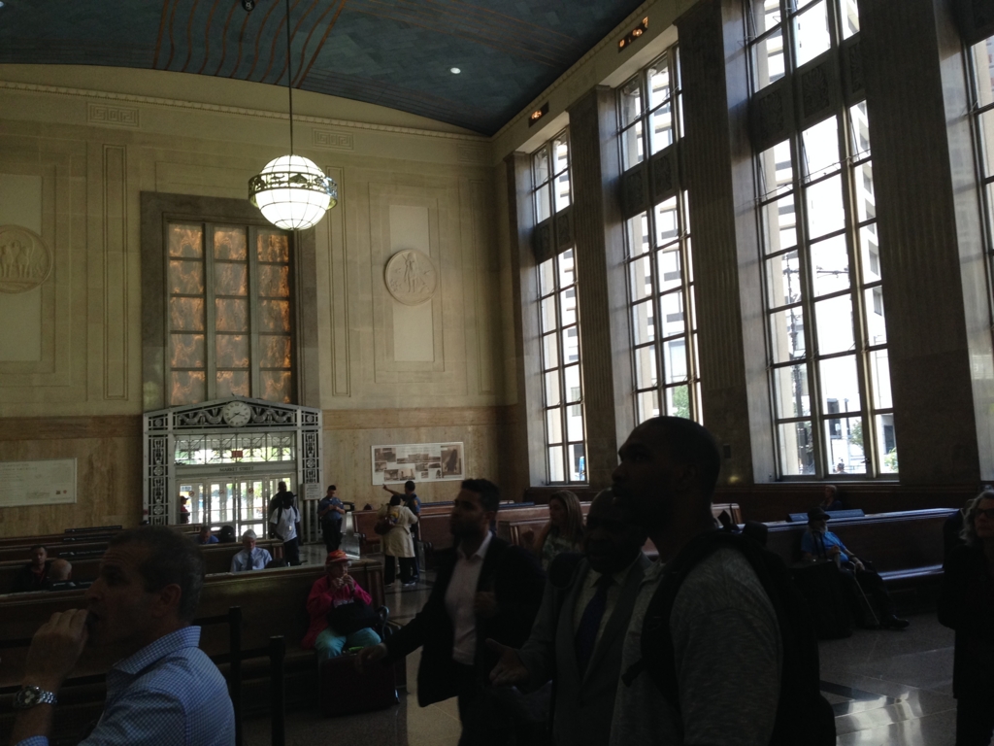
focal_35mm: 33
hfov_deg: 55.4
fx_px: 948
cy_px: 373
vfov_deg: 42.9
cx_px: 497
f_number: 2.4
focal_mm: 4.12
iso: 80
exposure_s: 1/120
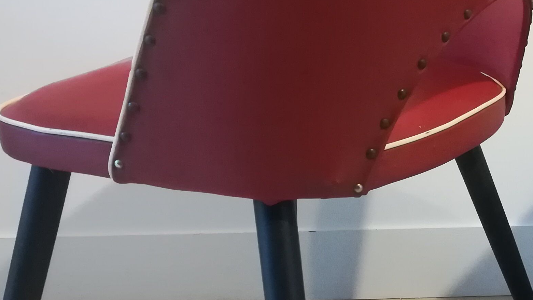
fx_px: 1018
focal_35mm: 72
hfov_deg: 27.5
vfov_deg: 16.8
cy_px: 144
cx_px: 545
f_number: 2.2
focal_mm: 3.83
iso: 500
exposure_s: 1/20
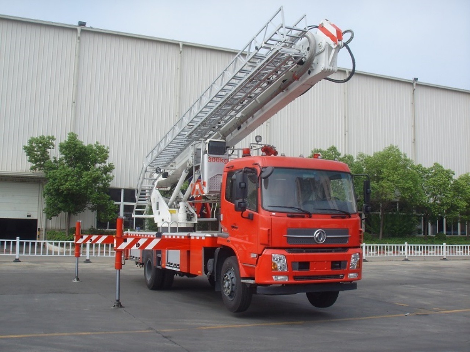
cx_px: 235
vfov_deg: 36.8
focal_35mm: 39
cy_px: 176
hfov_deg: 47.9
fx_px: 530
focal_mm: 6.6
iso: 50
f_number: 6.3
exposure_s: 1/180
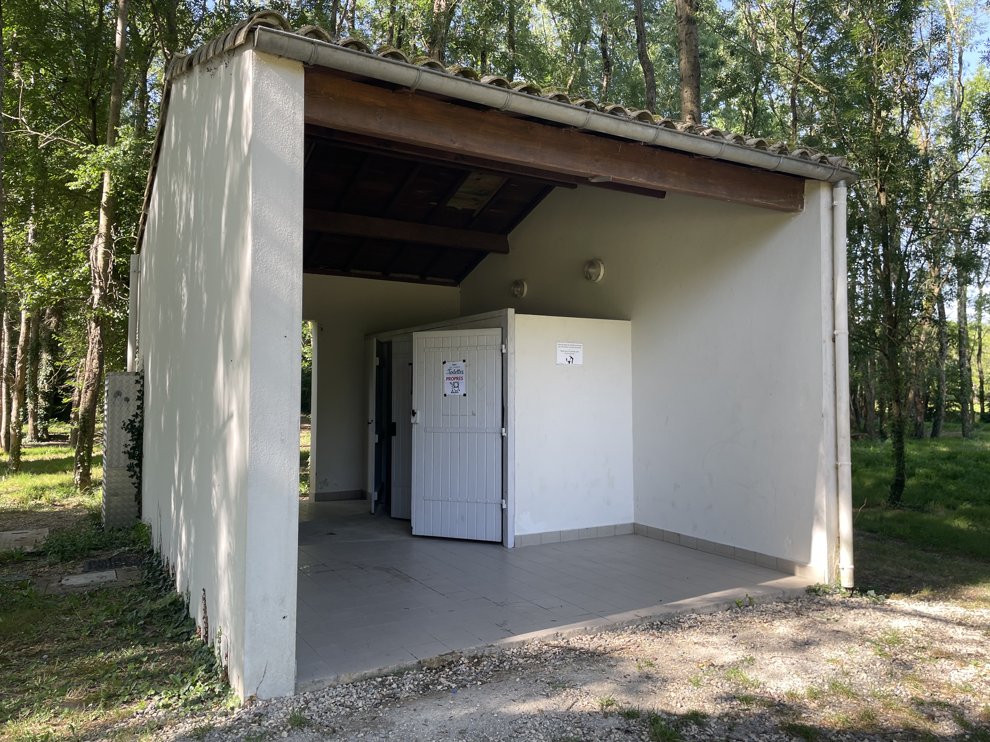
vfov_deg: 53.1
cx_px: 495
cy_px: 371
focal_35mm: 26
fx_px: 744
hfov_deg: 67.3
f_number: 1.6
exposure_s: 1/231
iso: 32
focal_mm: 4.2
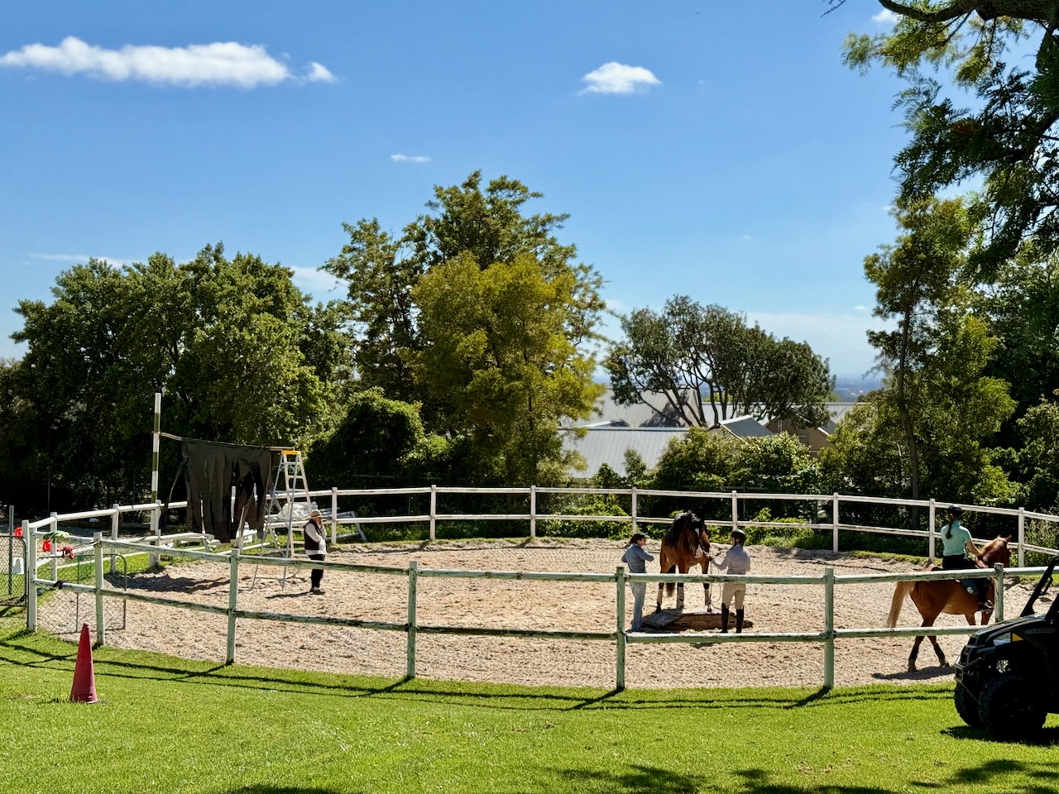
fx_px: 1468
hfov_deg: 39.7
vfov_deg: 30.3
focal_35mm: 48
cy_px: 397
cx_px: 530
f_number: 1.78
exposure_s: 1/4098
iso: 80
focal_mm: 6.76
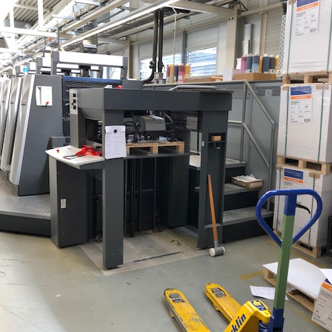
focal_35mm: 34
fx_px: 369
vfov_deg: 48.5
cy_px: 165
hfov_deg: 48.4
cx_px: 162
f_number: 1.8
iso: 32
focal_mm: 3.99
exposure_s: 1/50
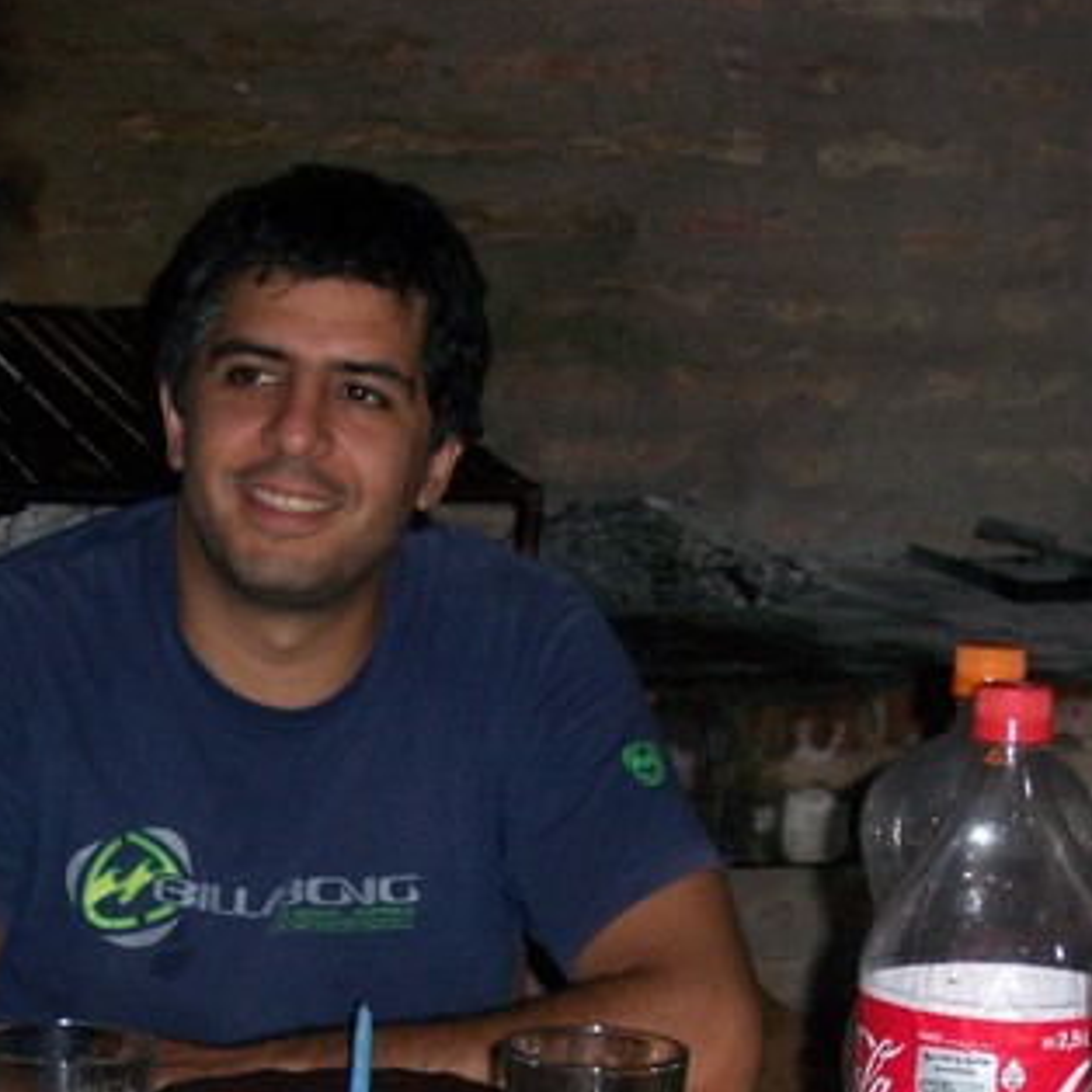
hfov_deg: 13.8
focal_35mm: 126
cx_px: 370
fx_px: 4497
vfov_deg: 13.8
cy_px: 789
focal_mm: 11.6
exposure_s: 1/100
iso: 160
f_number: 3.8
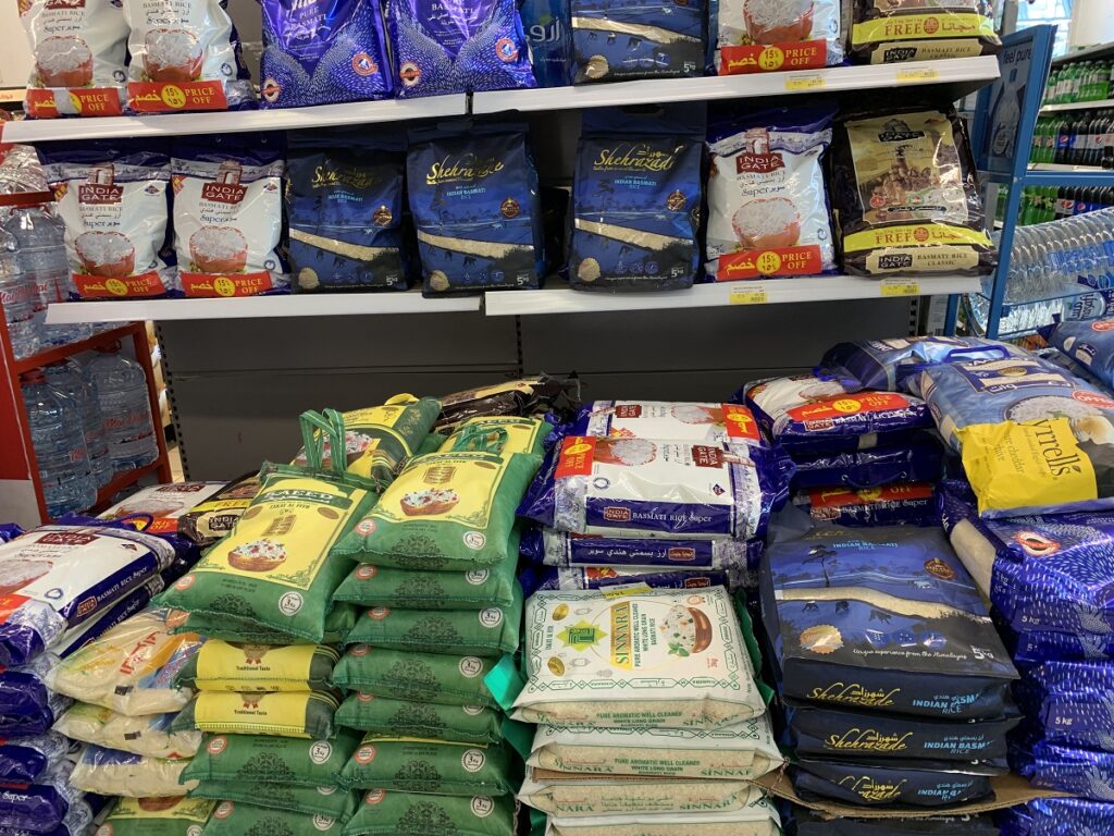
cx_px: 557
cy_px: 418
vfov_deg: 53.1
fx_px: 837
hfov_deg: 67.3
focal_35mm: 26
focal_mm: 4.25
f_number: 1.8
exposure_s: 1/50
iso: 80
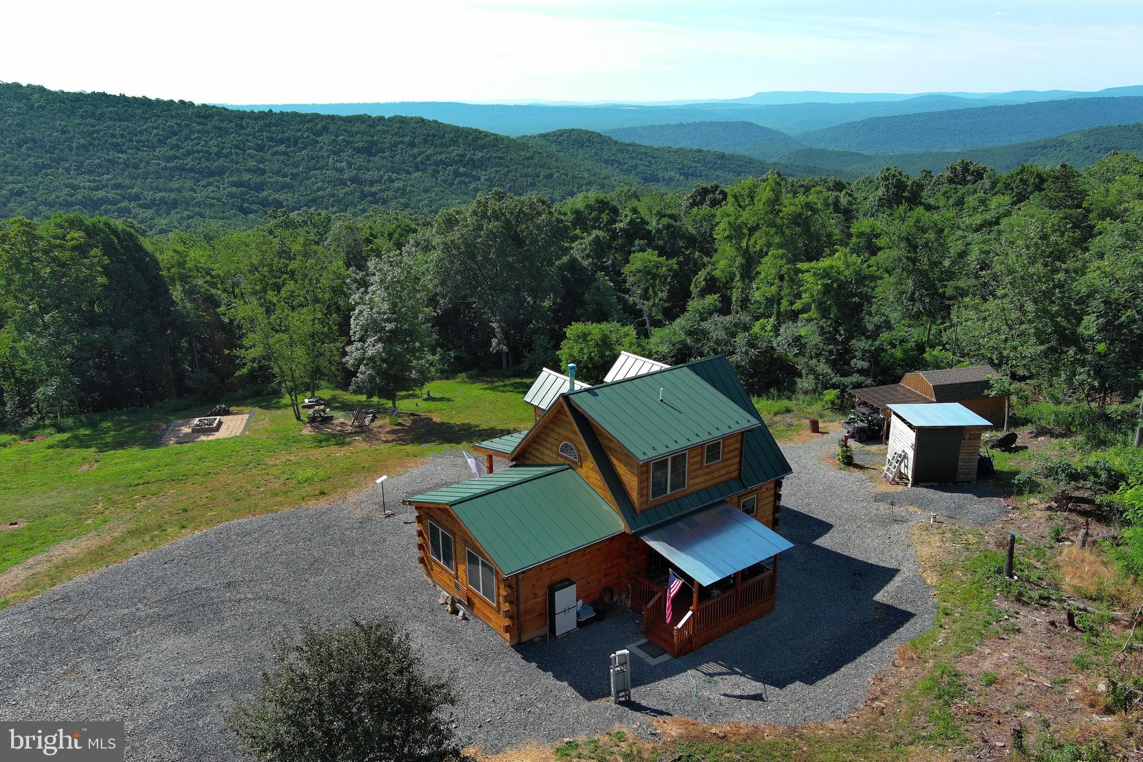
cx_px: 572
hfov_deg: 63.7
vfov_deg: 45.0
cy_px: 381
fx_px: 921
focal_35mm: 29
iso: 100
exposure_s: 1/975
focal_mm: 10.57
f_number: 2.8
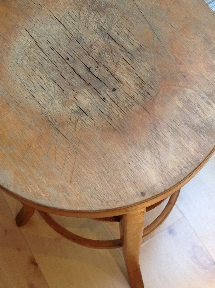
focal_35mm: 55
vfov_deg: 34.7
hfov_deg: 26.5
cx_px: 95
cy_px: 99
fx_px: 457
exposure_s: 1/17
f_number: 2.4
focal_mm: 4.28
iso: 125
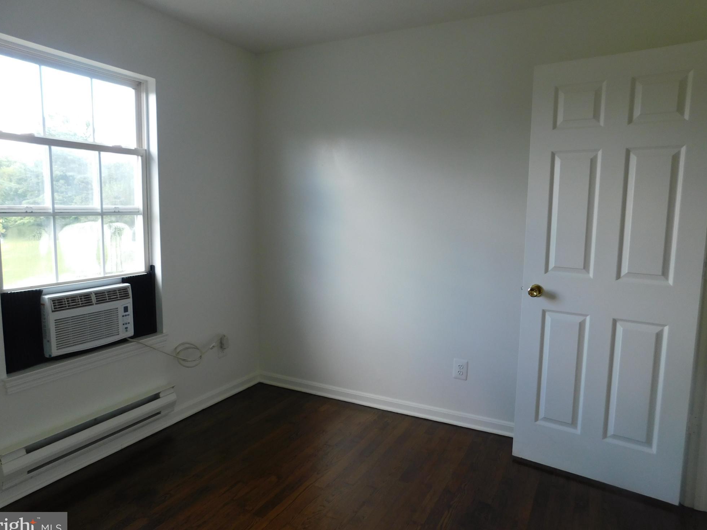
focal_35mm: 24
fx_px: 490
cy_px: 265
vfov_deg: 56.8
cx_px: 346
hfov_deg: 71.6
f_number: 3
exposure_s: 1/50
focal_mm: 4
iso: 125
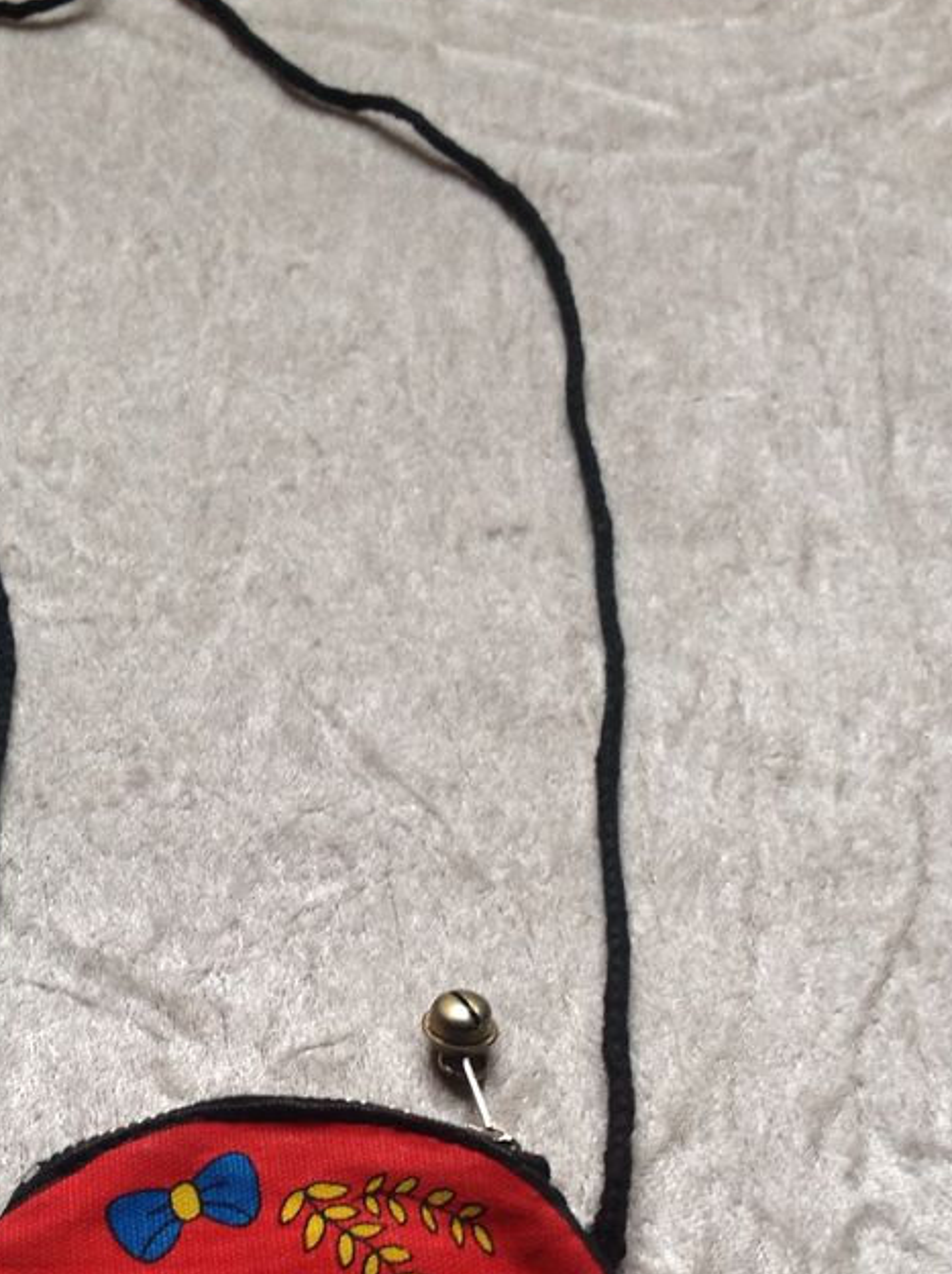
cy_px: 858
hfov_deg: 25.7
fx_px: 2058
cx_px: 227
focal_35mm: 56
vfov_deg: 34.1
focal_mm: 4.28
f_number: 2.4
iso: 64
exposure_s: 1/15
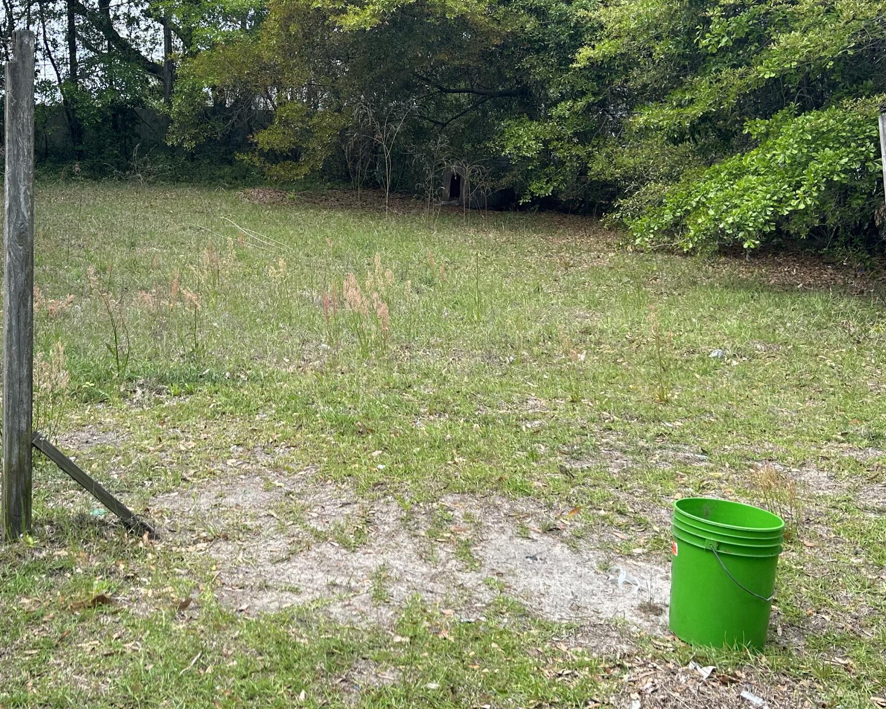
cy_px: 205
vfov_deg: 33.0
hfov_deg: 40.3
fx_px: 1180
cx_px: 247
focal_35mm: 45
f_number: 1.5
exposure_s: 1/1029
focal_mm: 5.7
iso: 50
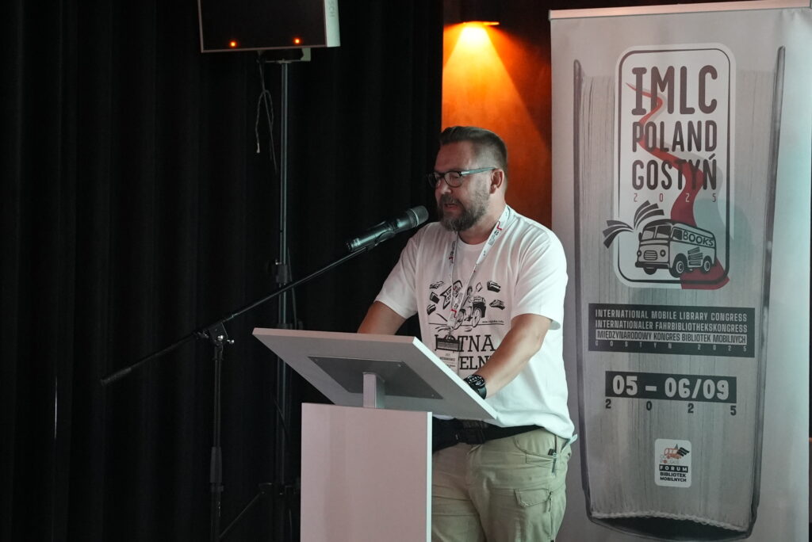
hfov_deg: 19.4
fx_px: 2370
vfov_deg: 13.1
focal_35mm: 105
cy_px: 271
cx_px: 406
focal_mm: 70
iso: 10000
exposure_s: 1/160
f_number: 2.8
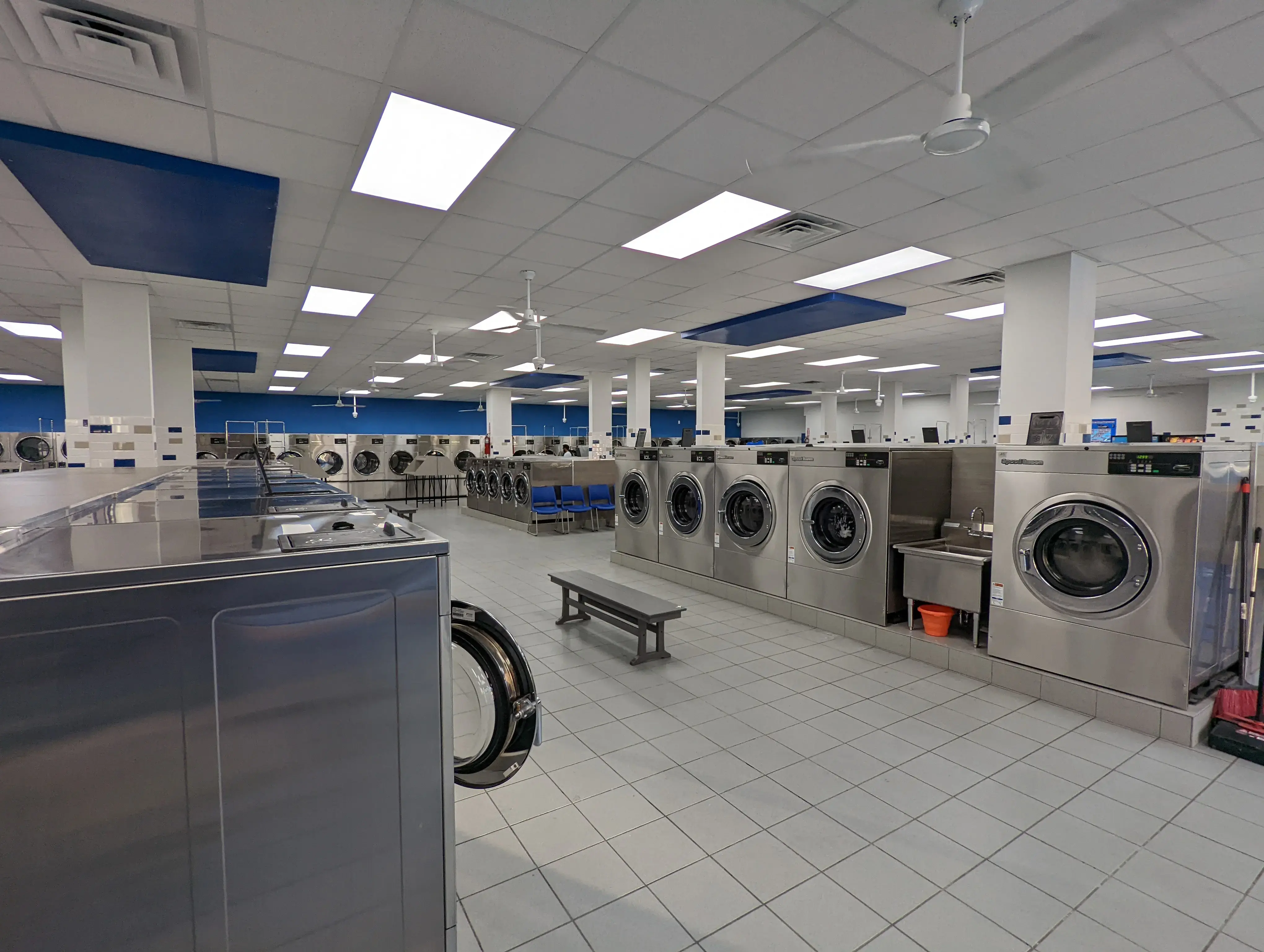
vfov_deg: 78.2
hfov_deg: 94.4
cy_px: 476
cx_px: 632
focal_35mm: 16
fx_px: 585
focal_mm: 2.35
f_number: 2.2
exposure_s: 1/129
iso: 47
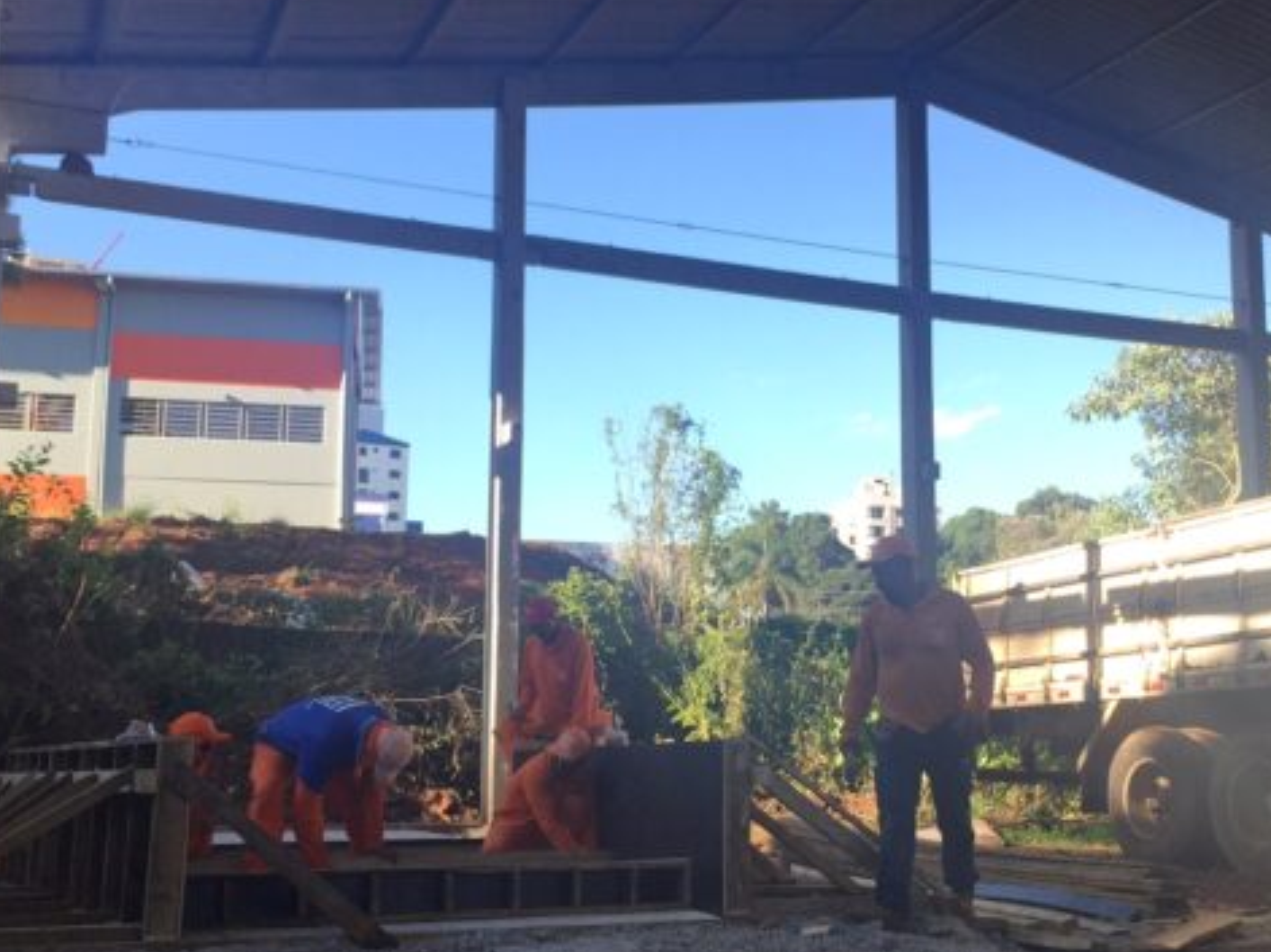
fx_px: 1175
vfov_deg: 44.1
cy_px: 440
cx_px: 580
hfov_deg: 56.7
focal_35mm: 32
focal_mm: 4.15
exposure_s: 1/384
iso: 32
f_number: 2.2
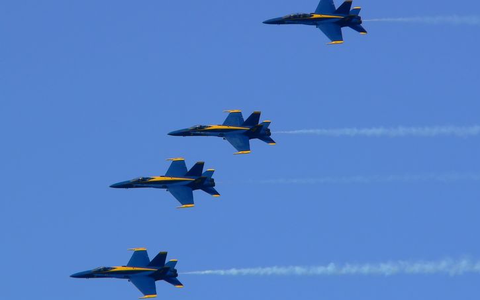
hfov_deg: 4.2
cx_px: 244
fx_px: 6606
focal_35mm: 505
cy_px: 156
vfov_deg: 2.6
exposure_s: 1/500
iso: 80
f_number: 5.6
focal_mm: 72
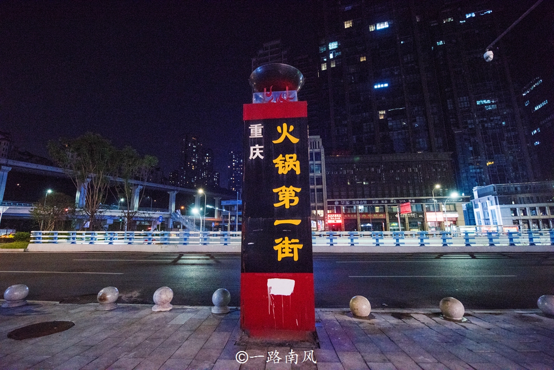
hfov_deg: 96.7
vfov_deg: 73.8
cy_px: 185
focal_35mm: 16
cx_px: 277
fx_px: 246
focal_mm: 16
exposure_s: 1/100
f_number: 4
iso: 2500
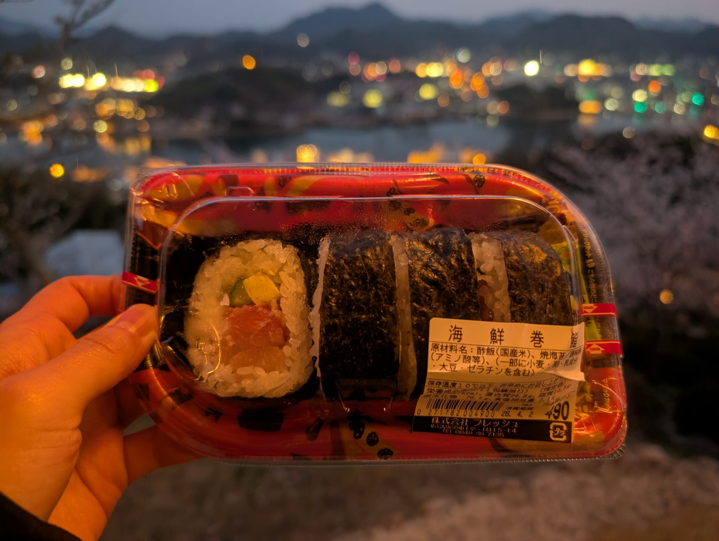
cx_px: 360
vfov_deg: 56.9
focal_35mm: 24
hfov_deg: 71.5
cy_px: 270
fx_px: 499
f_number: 1.68
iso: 1353
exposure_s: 1/20
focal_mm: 6.9
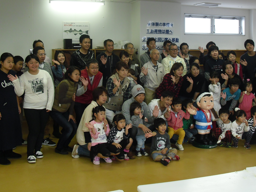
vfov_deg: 29.0
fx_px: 370
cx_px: 147
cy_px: 69
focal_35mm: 50
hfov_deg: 38.1
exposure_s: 1/60
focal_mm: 6.3
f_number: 3.1
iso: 100
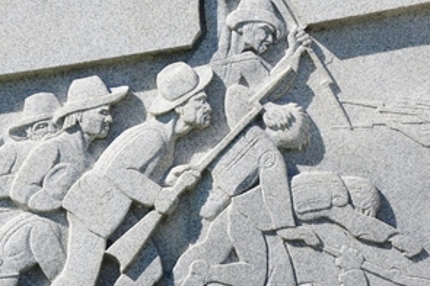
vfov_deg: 12.0
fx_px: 1361
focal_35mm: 114
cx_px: 168
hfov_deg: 17.9
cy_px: 135
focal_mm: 35
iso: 1000
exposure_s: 1/1250
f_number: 14
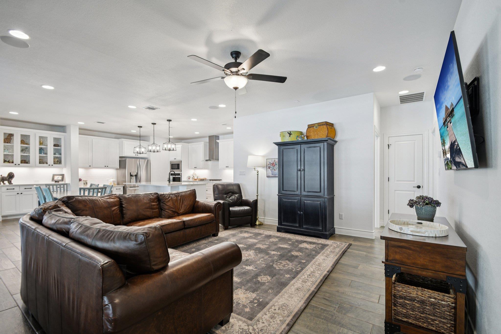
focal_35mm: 15
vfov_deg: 77.3
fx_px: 209
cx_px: 250
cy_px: 167
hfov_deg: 100.4
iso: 400
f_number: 8
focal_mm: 10
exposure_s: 1/6
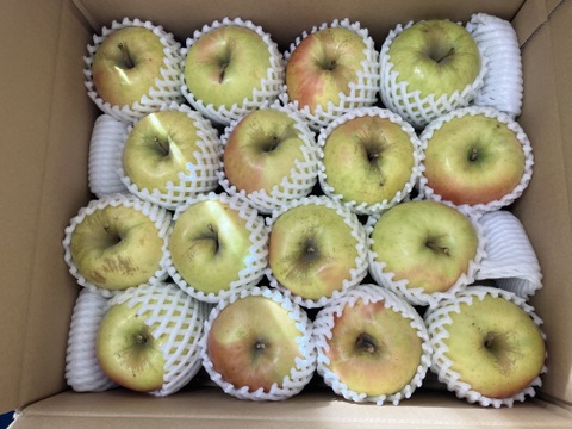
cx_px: 286
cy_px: 214
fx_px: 463
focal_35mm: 28
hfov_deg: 63.4
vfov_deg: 49.7
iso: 64
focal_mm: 3.99
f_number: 1.8
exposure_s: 1/100
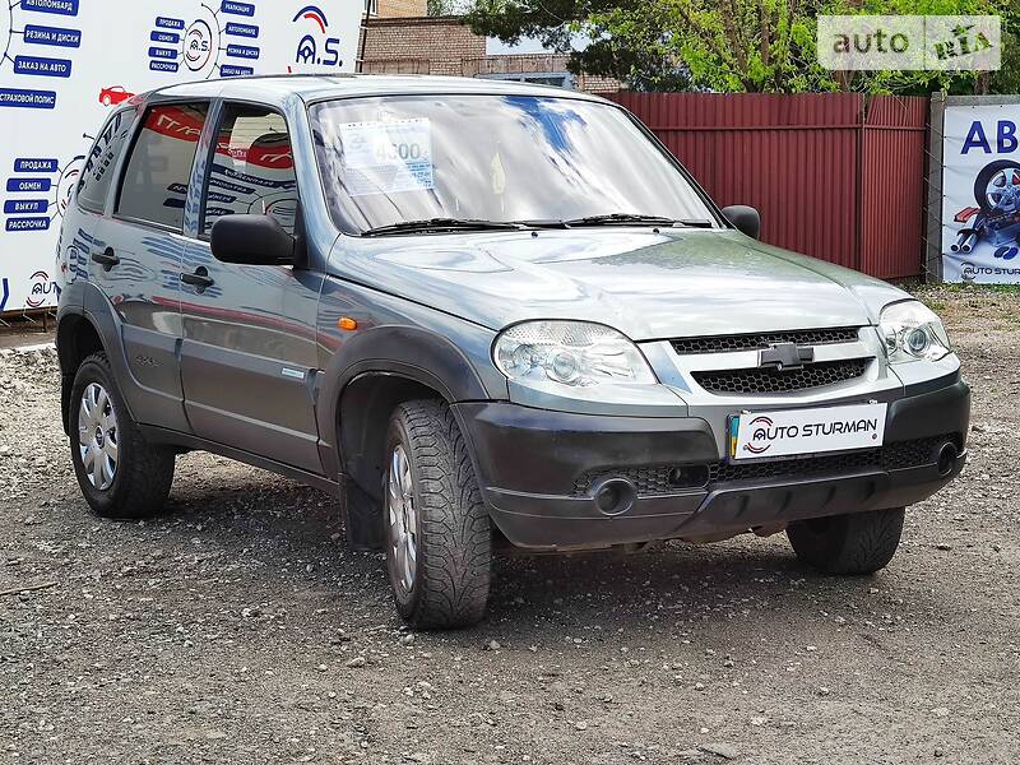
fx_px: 1208
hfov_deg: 45.8
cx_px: 510
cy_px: 382
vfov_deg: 35.1
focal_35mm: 41
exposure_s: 1/689
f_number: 2
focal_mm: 8.2
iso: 100
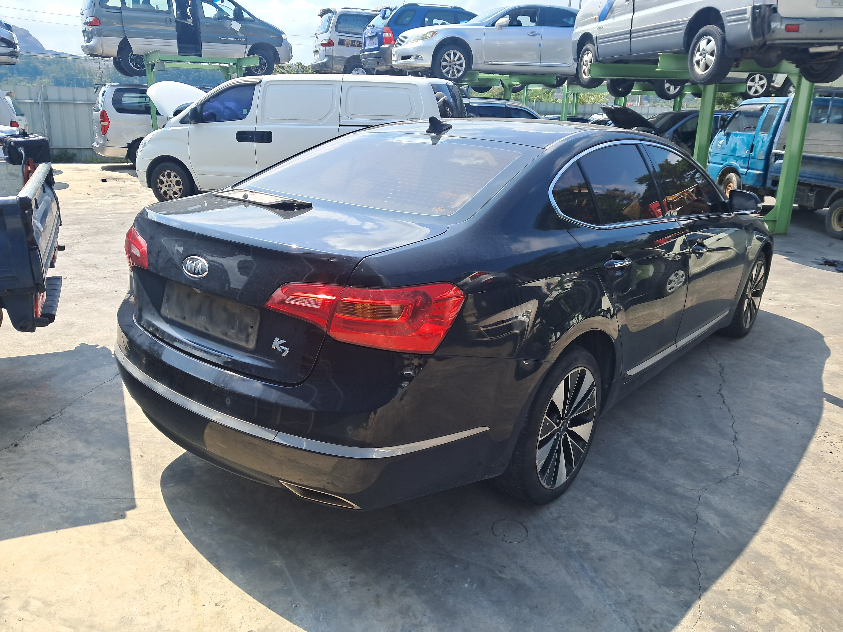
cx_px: 422
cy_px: 316
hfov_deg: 65.3
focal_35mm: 27
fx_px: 658
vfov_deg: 51.4
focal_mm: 4
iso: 50
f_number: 1.8
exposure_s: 1/492
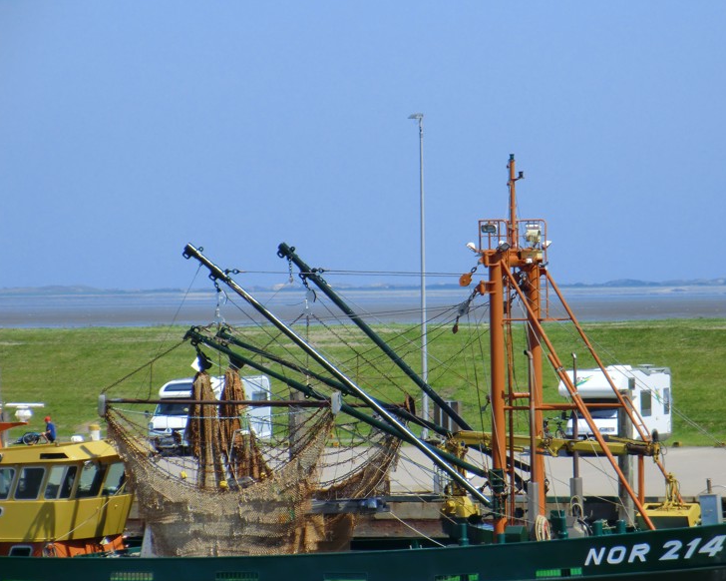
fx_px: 5392
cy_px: 291
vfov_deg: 6.2
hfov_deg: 7.7
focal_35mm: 251
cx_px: 385
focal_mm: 43
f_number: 5.7
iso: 64
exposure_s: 1/400
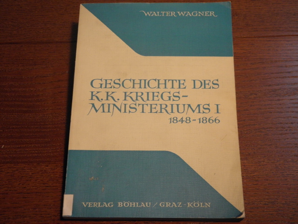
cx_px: 149
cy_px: 112
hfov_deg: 38.2
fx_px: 430
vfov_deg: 29.1
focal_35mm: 50
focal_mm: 9.1
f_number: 4
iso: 200
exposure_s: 1/13
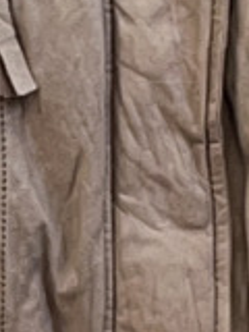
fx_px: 1746
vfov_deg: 10.9
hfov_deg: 8.2
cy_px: 195
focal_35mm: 182
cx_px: 143
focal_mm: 5.1
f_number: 1.6
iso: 80
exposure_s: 1/60
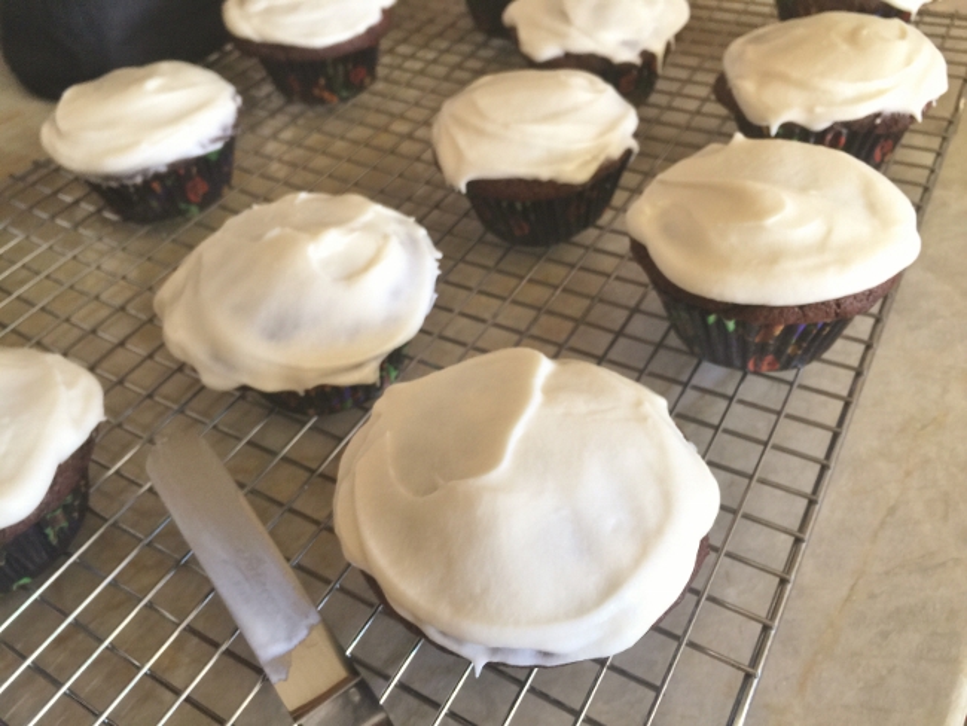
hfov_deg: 61.6
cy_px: 363
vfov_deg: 48.3
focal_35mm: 29
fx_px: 810
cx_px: 484
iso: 32
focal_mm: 4.15
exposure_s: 1/15
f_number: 2.2
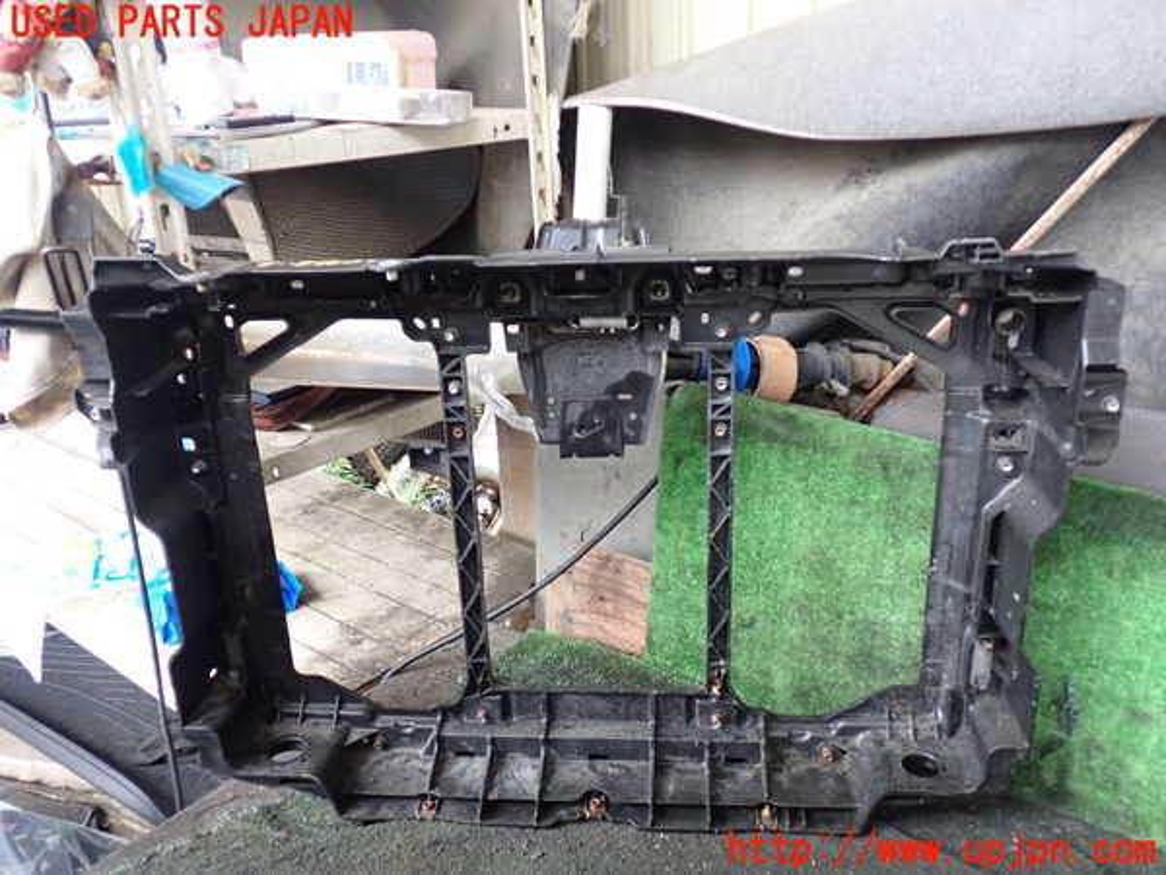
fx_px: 1011
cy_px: 438
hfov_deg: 60.0
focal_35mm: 30
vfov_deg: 46.8
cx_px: 583
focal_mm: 5.4
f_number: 2.3
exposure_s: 1/30
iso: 400
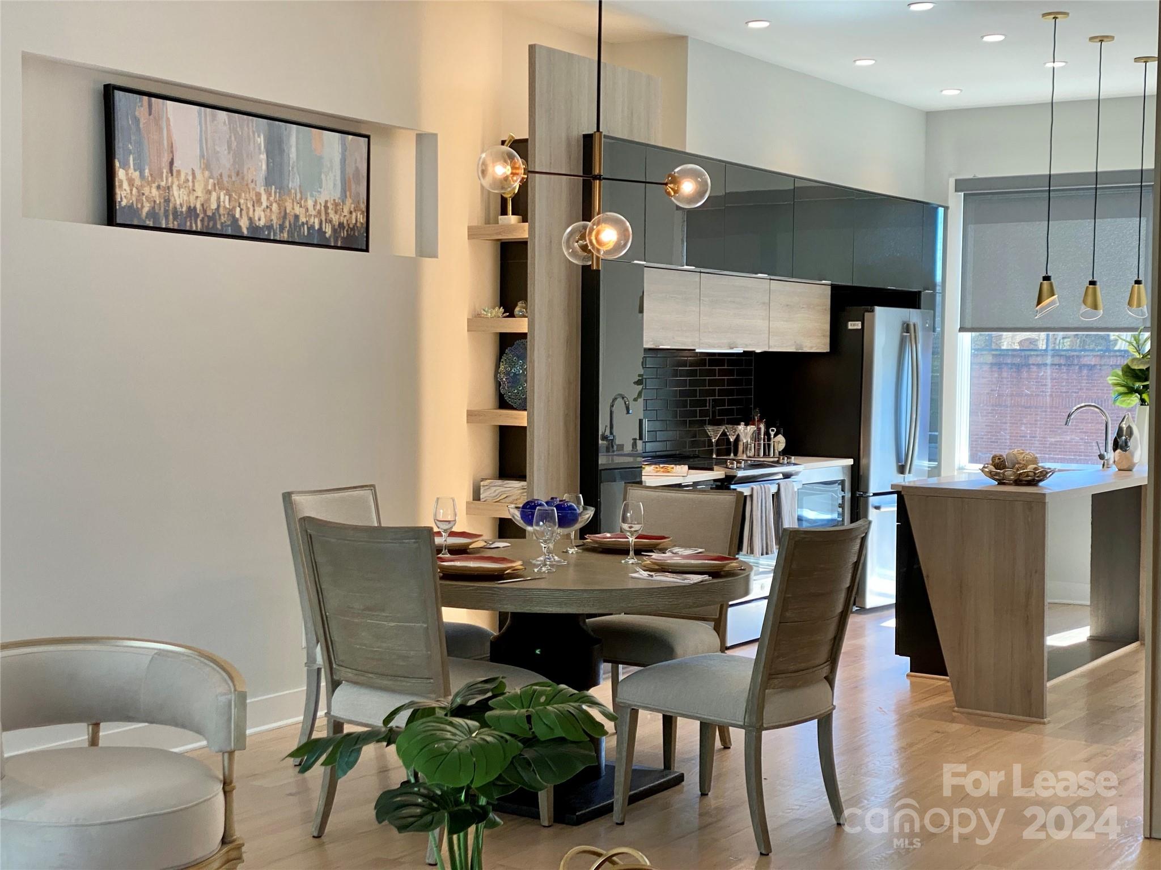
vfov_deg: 28.0
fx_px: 1744
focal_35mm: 52
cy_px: 435
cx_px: 580
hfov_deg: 36.8
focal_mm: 6
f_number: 2
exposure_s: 1/120
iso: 100
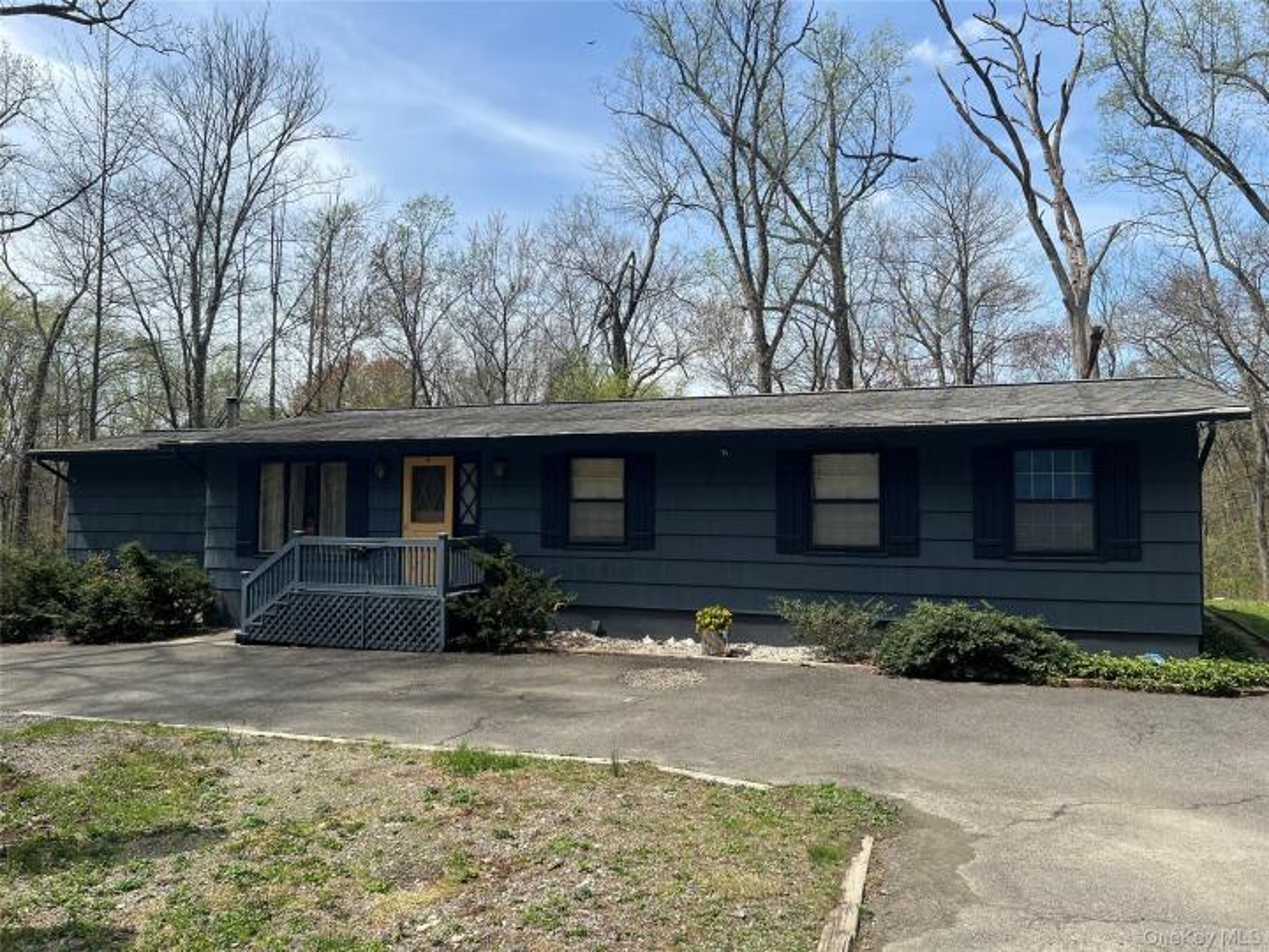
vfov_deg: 53.1
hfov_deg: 67.3
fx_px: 953
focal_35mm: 26
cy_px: 476
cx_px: 634
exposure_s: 1/2994
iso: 50
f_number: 1.5
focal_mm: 5.7
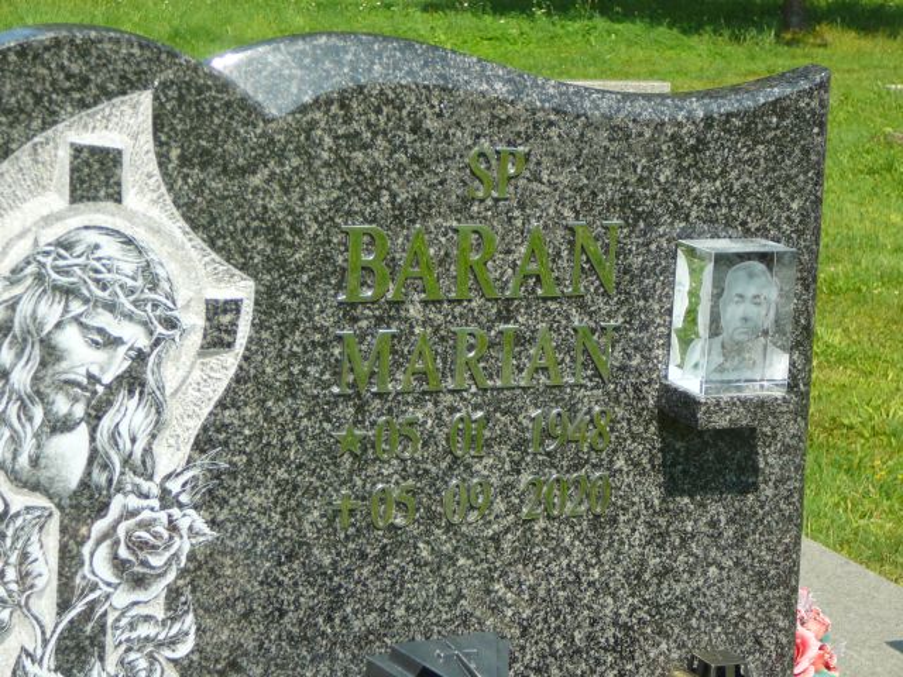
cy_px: 338
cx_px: 452
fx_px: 2478
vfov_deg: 15.6
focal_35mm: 95
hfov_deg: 20.7
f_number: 3.9
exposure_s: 1/400
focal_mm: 14.1
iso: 80
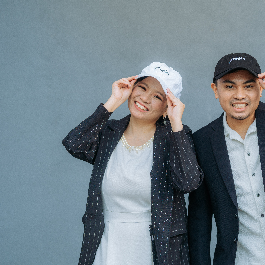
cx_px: 197
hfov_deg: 13.0
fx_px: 1161
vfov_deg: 13.0
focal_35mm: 134
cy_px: 133
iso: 320
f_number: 2.8
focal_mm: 105
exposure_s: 1/160
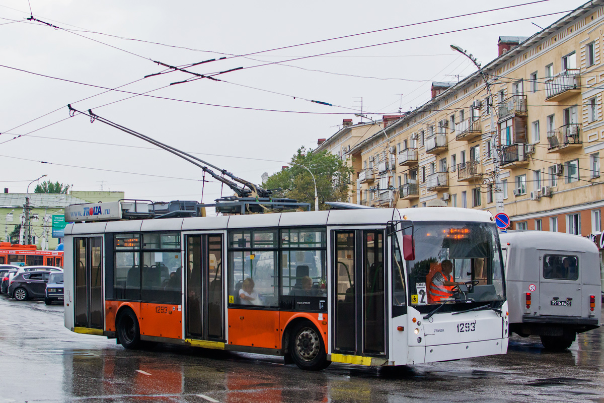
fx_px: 881
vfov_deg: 25.8
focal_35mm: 52
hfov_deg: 37.9
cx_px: 302
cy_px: 202
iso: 800
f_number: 5
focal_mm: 35
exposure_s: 1/1000
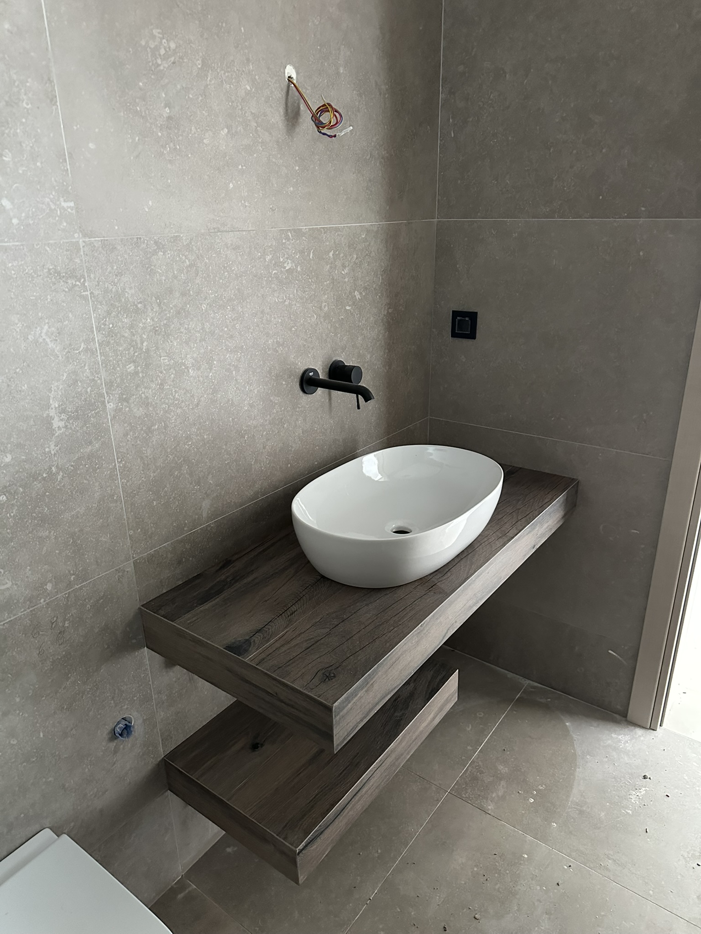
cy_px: 467
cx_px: 350
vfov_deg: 71.6
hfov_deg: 56.8
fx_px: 648
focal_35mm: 24
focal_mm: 6.86
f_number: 1.78
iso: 1000
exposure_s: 1/41
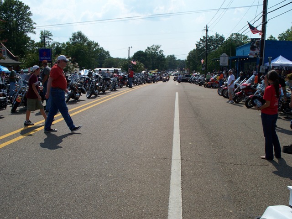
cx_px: 146
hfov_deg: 51.4
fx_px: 304
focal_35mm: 36
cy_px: 110
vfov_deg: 39.7
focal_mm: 7.54
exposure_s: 1/800
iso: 64
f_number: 5
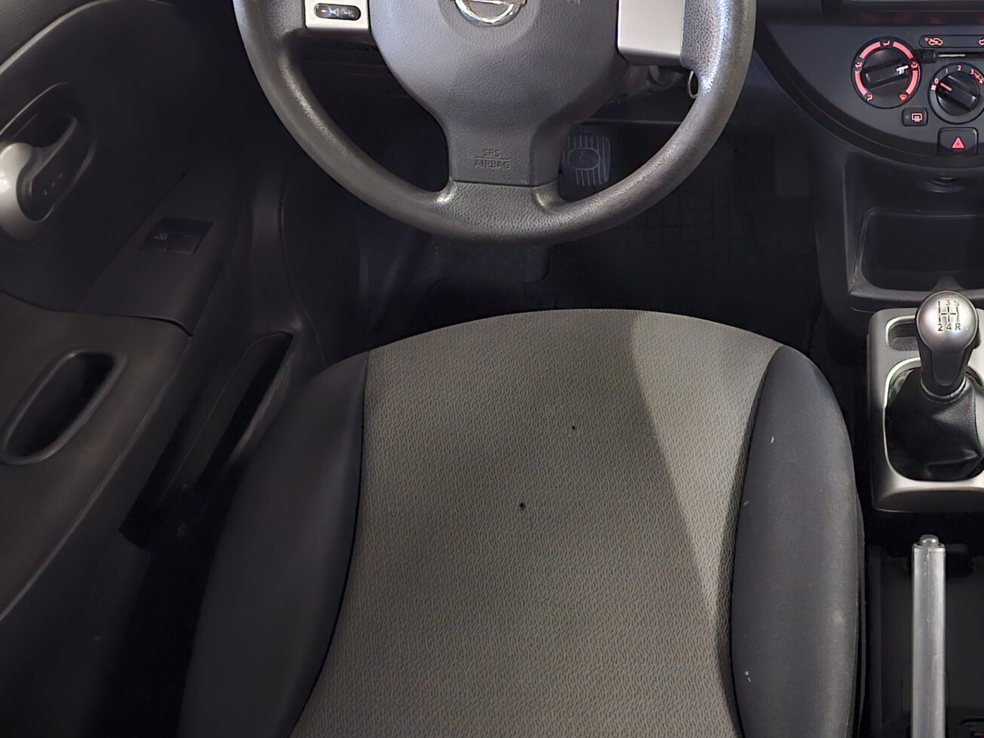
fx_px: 1279
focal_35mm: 45
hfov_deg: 39.0
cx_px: 891
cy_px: 287
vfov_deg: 32.1
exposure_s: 1/16.7
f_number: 1.7
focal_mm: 6.3
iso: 1000
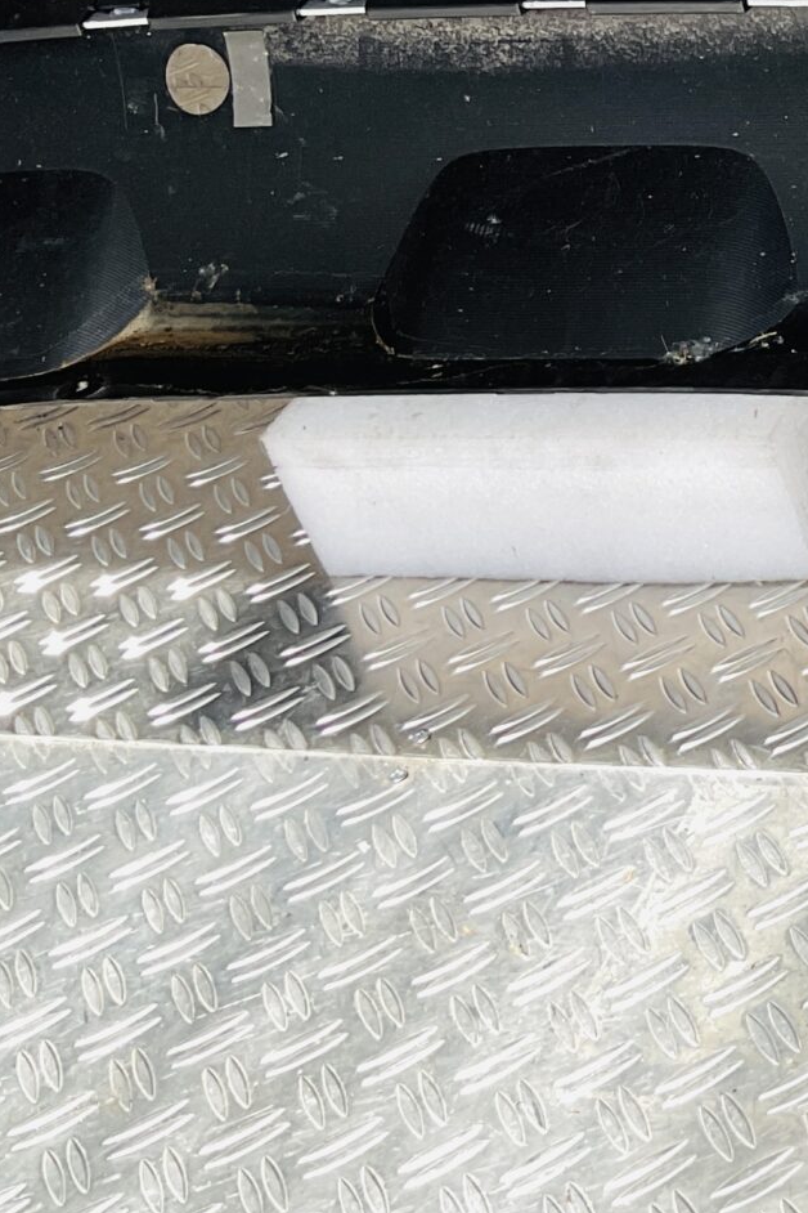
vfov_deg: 24.1
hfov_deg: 14.6
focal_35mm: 82
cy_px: 126
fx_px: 2760
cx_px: 1456
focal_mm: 3
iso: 16
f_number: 1.8
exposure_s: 1/391
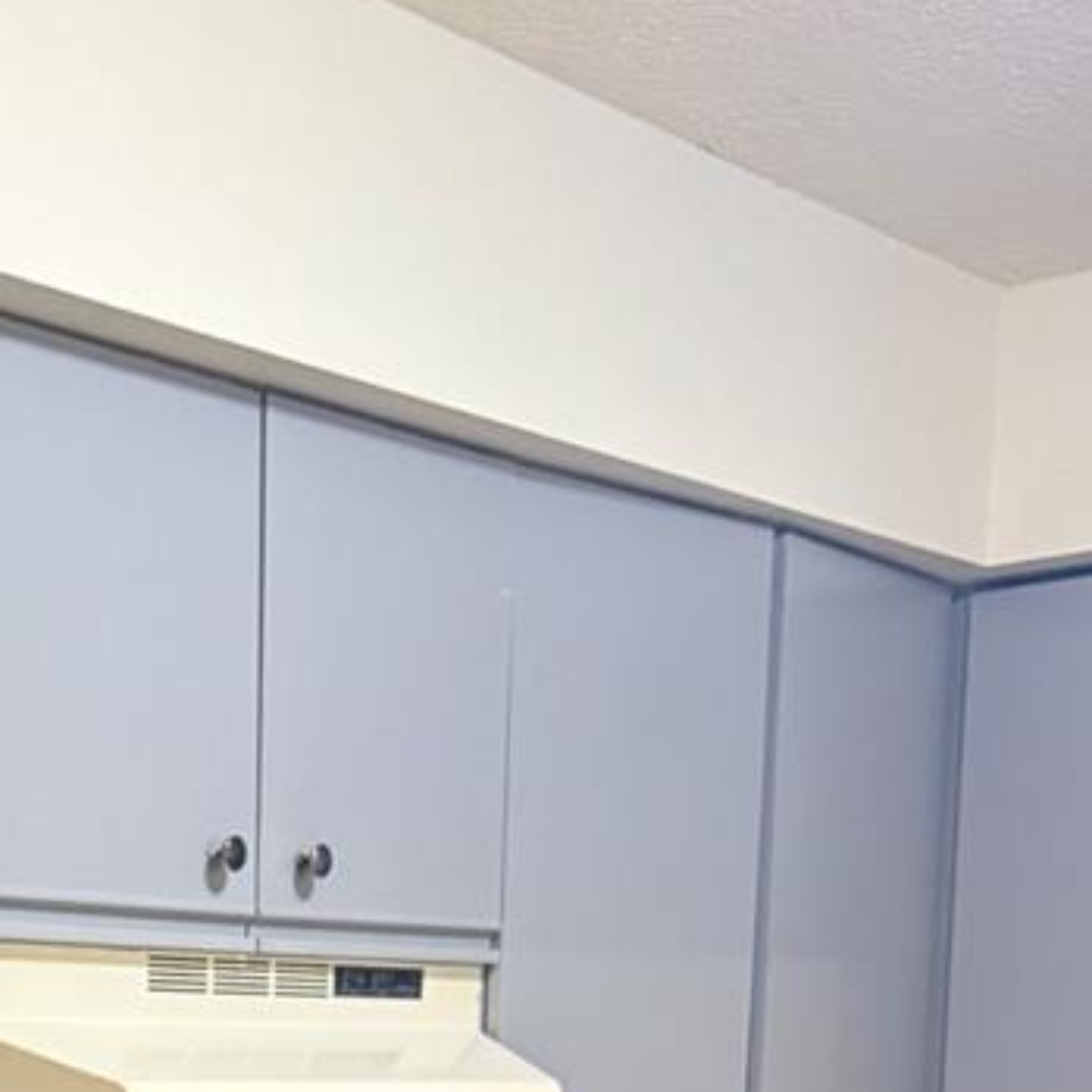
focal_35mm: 73
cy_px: 1665
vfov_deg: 20.2
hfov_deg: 22.8
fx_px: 2605
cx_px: 6
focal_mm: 6.76
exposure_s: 1/60
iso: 500
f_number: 1.78
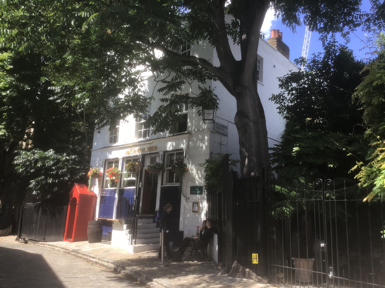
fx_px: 345
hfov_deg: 58.4
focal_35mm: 31
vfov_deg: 45.4
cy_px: 144
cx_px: 192
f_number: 2.4
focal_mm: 3.3
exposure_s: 1/324
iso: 25
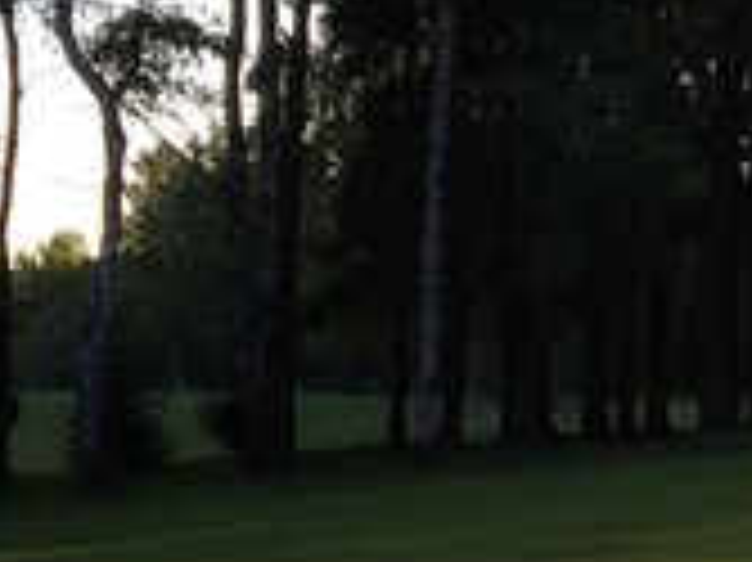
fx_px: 3387
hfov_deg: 11.8
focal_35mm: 156
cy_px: 708
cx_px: 1288
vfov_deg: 9.4
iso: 25
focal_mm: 4.15
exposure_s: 1/646
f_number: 2.2
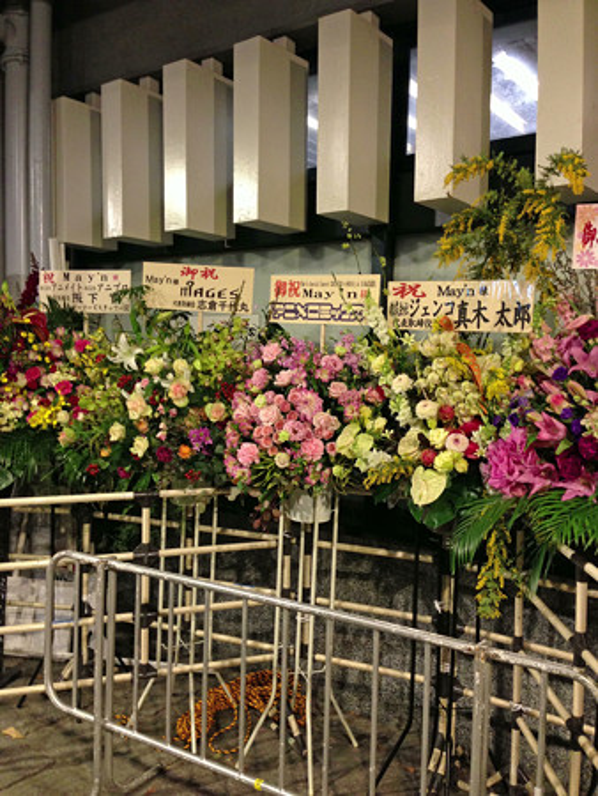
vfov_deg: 55.3
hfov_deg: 43.0
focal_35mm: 33
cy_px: 398
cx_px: 299
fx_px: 759
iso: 160
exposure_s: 1/20
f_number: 2.4
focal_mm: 4.13
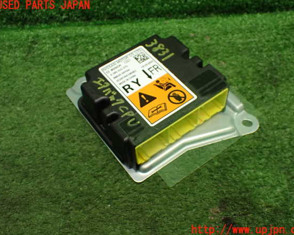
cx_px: 152
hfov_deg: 45.8
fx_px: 348
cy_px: 118
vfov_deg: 37.3
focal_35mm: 40
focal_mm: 6.83
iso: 800
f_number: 2.7
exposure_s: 1/160
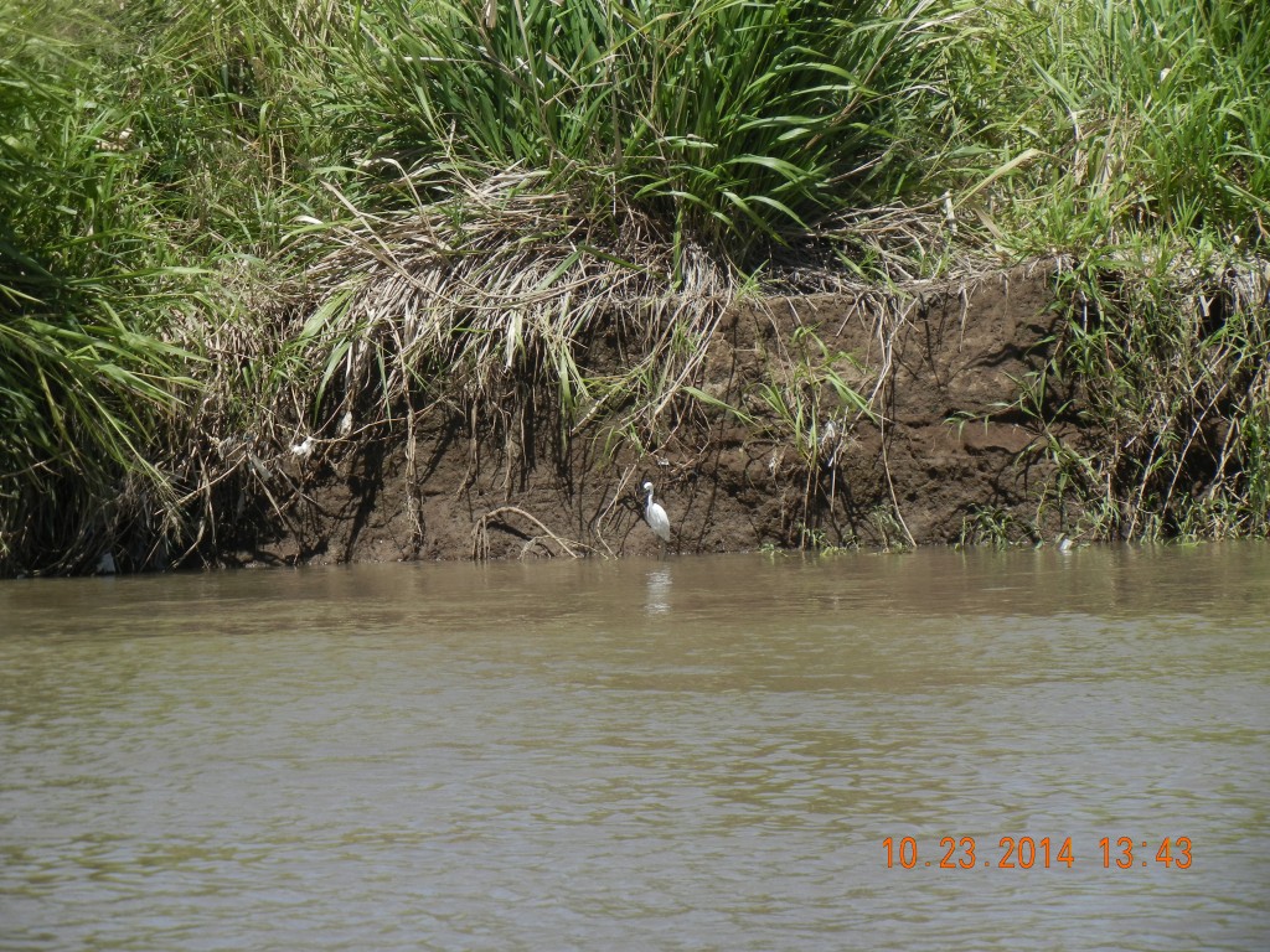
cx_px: 635
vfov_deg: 9.8
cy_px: 476
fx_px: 5577
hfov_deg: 13.0
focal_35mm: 152
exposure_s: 1/866
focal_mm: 27.4
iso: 160
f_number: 4.6
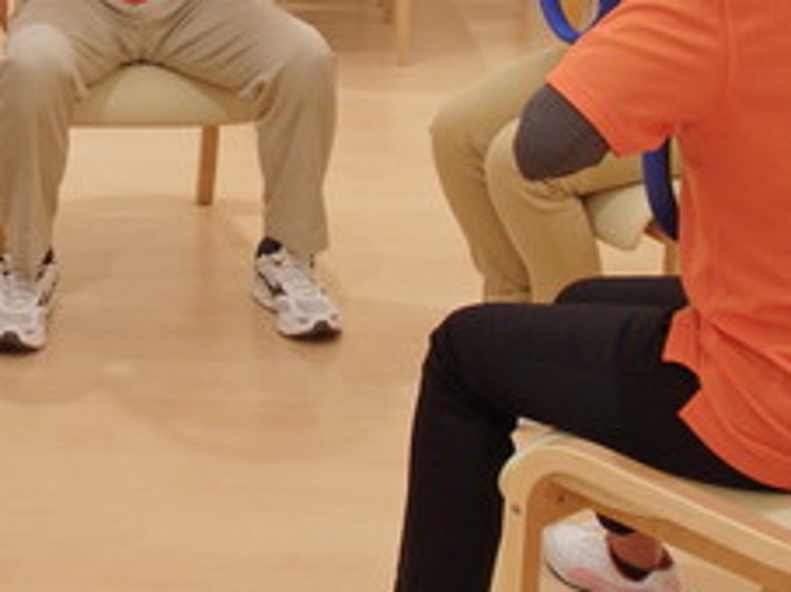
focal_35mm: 88
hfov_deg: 22.0
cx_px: 153
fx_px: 2010
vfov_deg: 16.6
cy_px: 68
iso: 250
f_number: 3.7
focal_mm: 7.3
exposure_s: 1/40
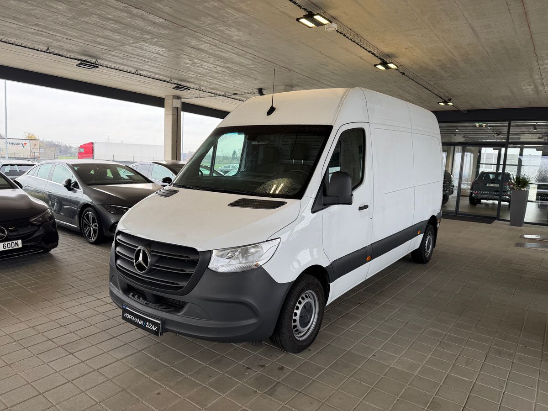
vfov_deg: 56.8
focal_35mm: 24
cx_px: 274
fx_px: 380
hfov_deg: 71.6
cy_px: 206
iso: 80
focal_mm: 6.76
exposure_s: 1/188
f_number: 1.78
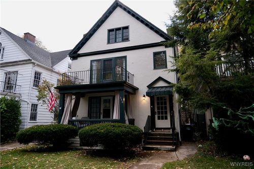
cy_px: 84
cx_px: 127
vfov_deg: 53.1
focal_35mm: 24
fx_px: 169
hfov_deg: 73.8
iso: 200
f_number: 2.8
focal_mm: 16
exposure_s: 1/60
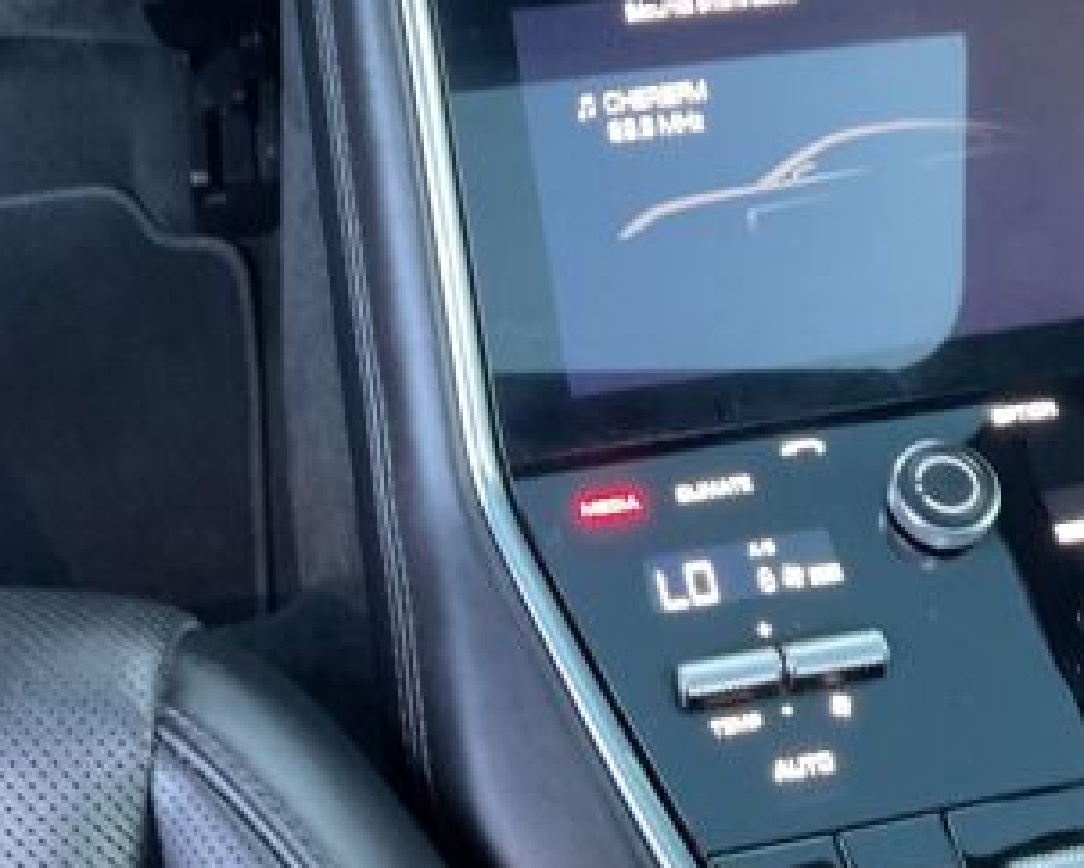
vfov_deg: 33.1
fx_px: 1445
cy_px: 262
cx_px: 599
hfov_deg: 41.1
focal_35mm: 45
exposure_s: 1/30
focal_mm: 3
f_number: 1.8
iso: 320
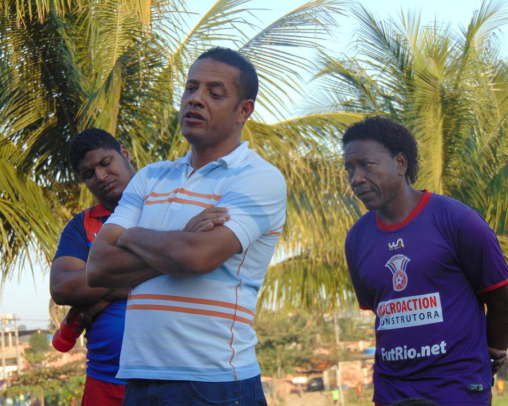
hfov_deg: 11.2
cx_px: 244
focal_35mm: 172
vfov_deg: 9.0
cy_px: 204
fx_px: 2585
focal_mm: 29.5
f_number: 4
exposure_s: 1/200
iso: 80
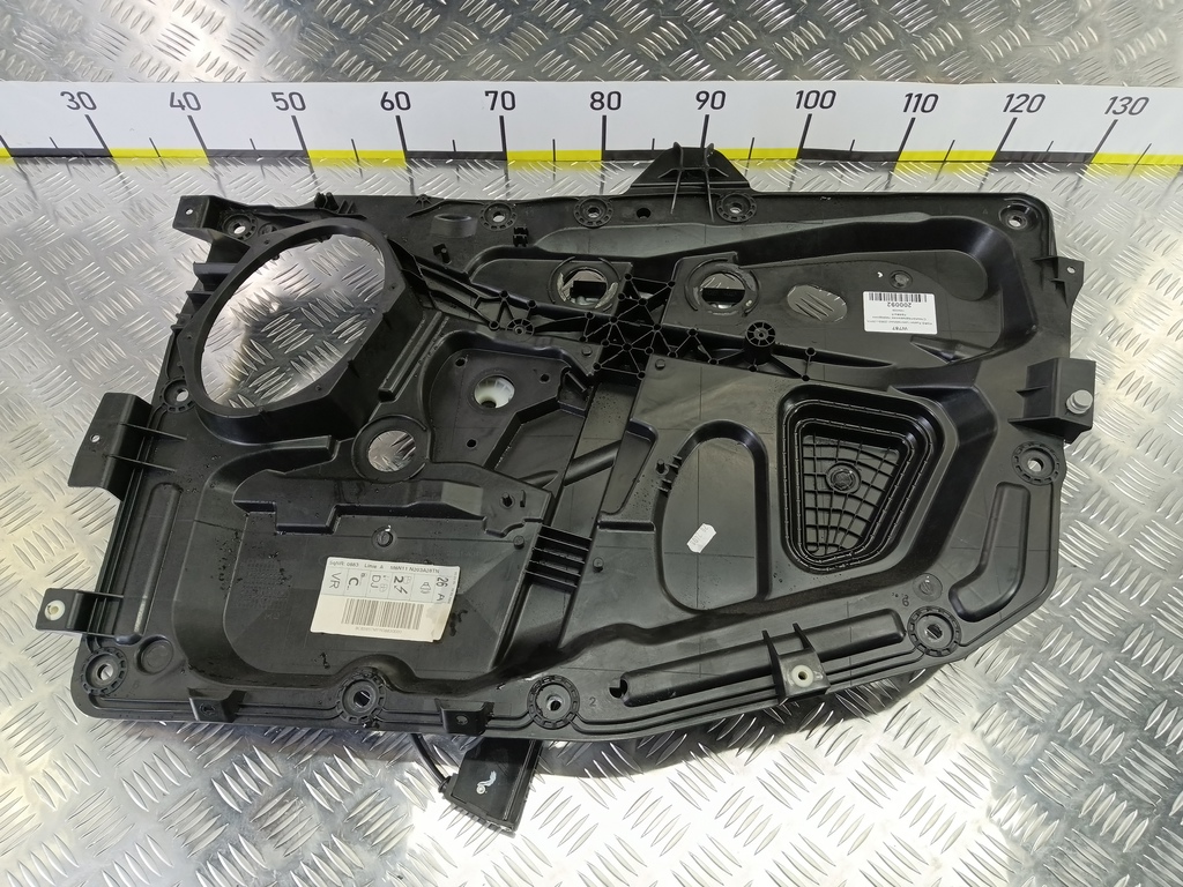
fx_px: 786
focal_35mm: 23
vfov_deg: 58.9
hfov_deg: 73.9
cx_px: 592
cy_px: 444
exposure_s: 1/50
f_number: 1.6
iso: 176
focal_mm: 4.11
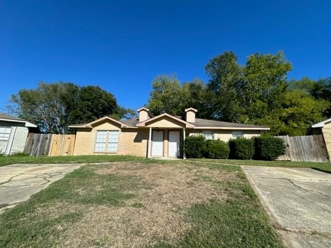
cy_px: 124
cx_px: 166
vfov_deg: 85.7
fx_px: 134
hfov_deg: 102.1
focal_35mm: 14
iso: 50
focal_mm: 2.22
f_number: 2.2
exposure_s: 1/2208
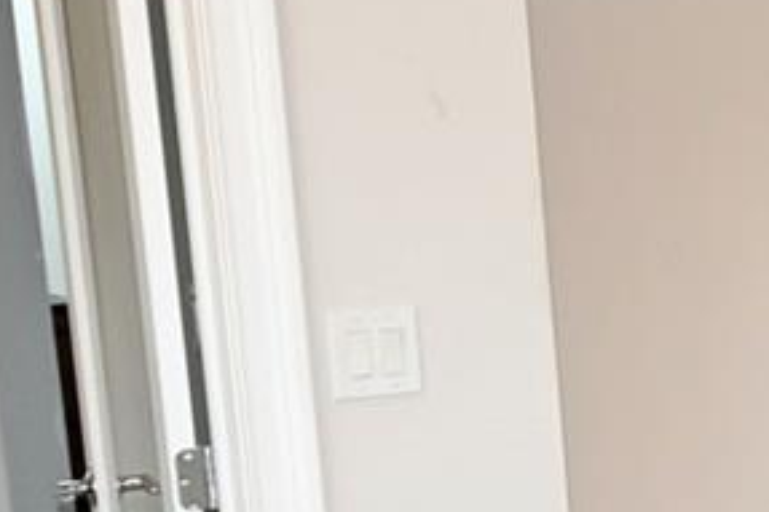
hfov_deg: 16.1
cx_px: 1385
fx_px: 2284
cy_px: 505
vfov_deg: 12.6
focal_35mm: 107
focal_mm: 10
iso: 200
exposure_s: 1/80
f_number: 4.5
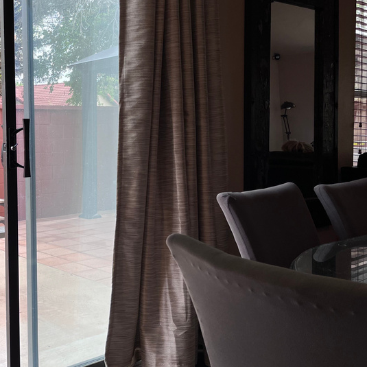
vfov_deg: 38.3
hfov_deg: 36.6
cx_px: 56
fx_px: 528
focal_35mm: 44
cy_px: 164
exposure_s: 1/569
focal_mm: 5.1
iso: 50
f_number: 1.6
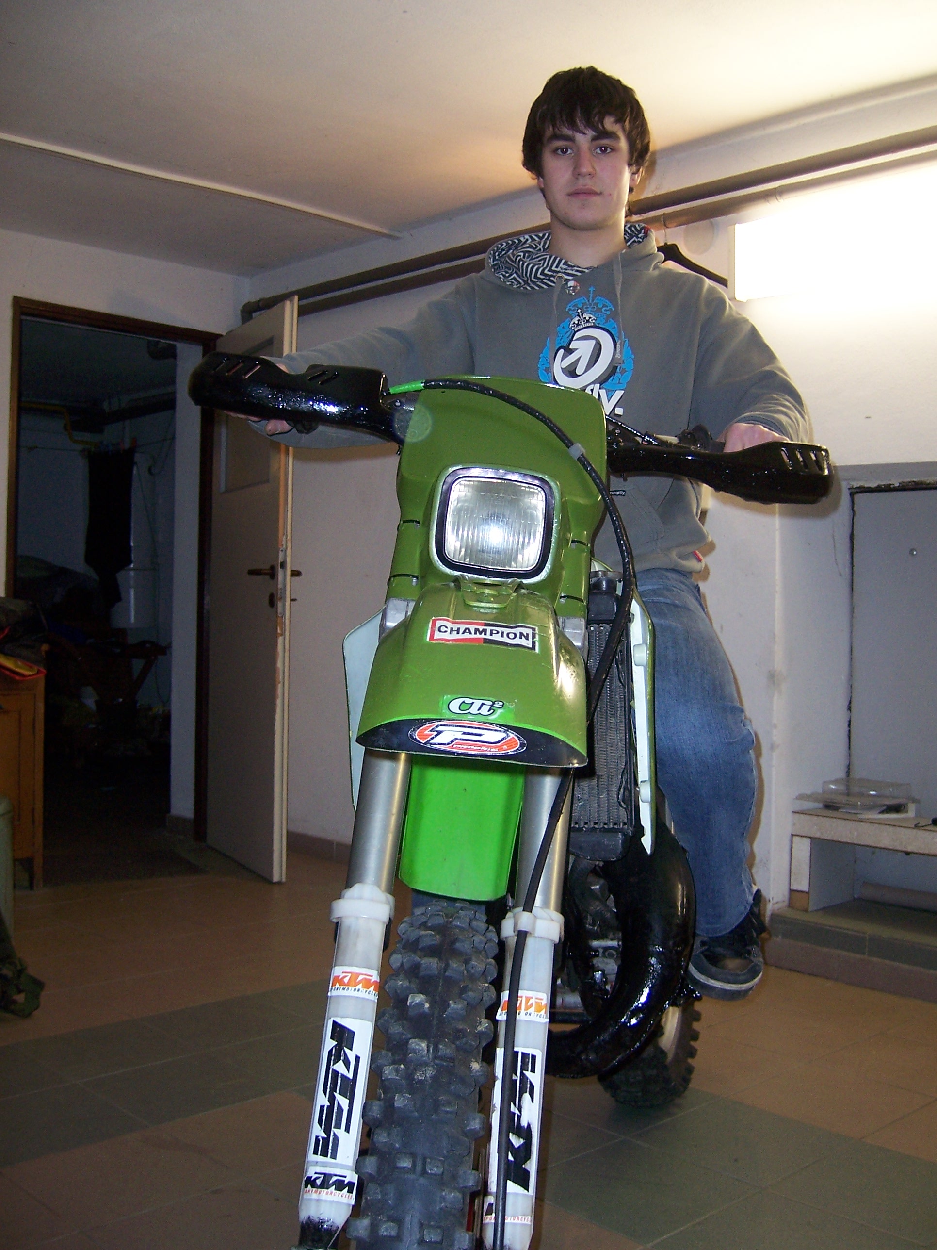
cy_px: 625
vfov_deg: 51.4
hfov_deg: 39.7
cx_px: 468
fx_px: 1299
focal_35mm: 36
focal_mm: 6.2
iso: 125
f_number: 2.8
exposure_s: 1/25
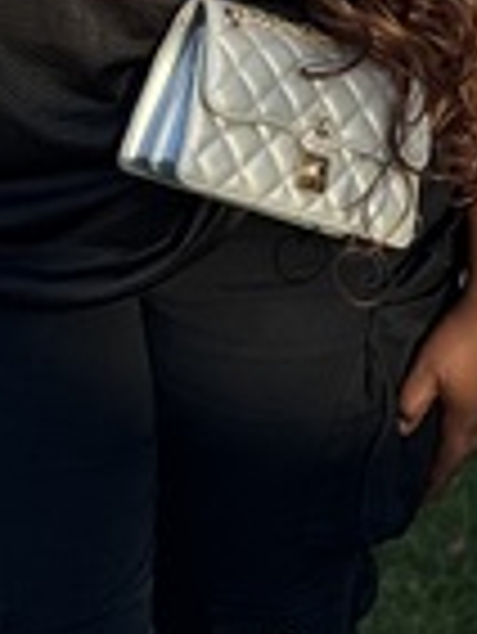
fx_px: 3320
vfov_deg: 10.4
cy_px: -452
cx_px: 140
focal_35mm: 181
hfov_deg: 8.2
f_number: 1.78
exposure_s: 1/1114
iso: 64
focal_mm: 6.76
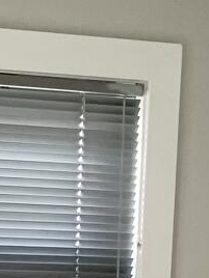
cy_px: 855
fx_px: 1562
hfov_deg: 7.5
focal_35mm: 194
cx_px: -104
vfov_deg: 8.4
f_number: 1.8
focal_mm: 4.25
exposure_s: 1/120
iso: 50
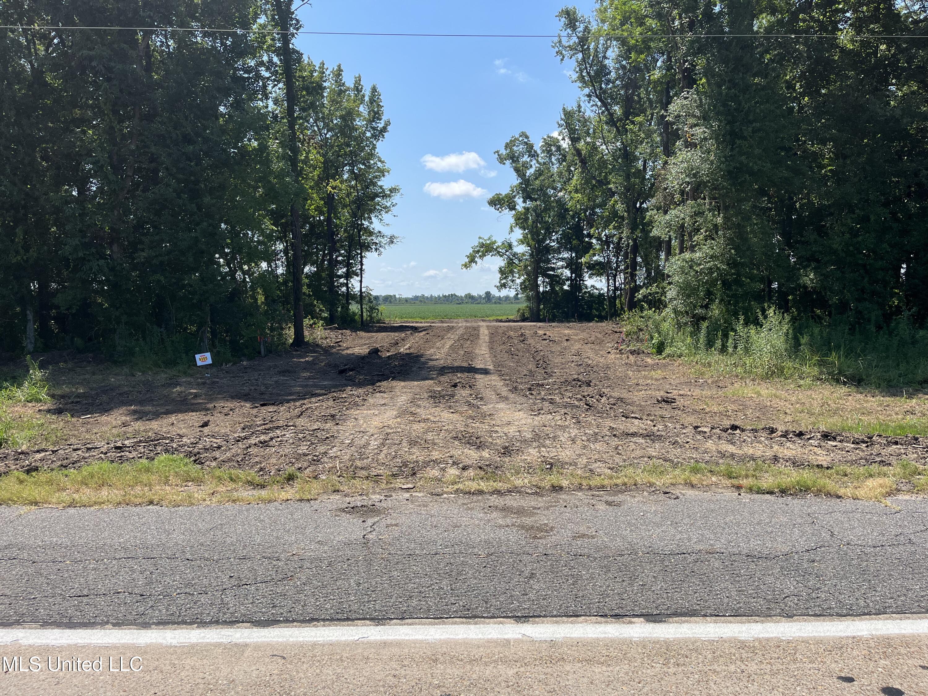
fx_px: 697
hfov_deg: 67.3
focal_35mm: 26
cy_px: 348
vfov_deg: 53.1
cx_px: 464
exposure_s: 1/3311
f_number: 1.6
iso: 50
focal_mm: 5.1
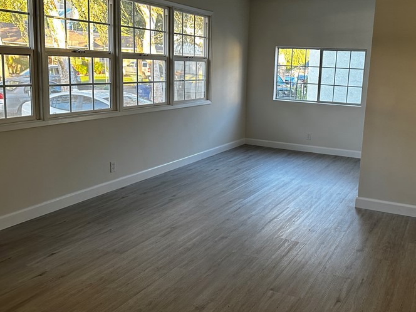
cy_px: 137
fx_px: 445
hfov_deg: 49.5
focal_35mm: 37
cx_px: 268
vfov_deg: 38.6
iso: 160
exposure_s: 1/121
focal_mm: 6.86
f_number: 1.78
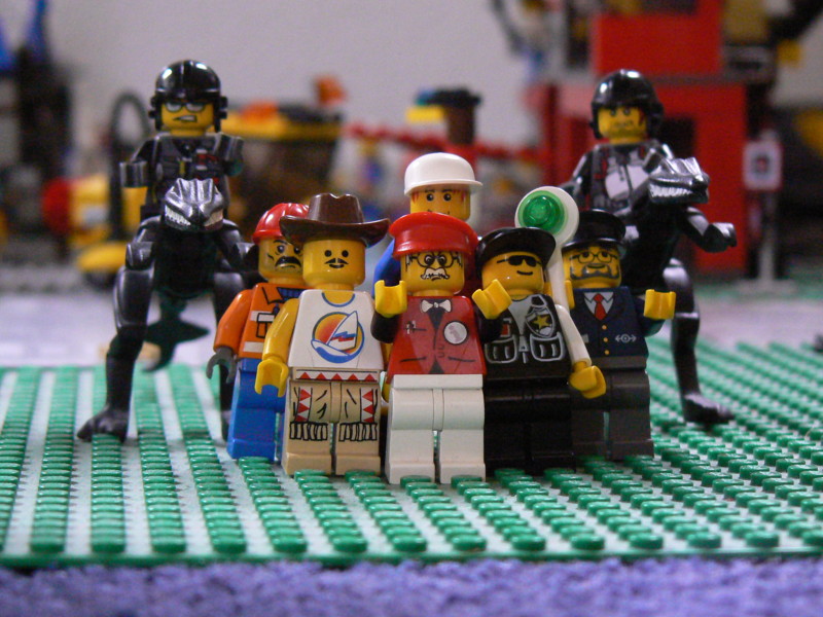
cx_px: 412
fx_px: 2782
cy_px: 308
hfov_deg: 16.8
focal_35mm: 117
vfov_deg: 12.7
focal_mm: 19.5
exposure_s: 1/6
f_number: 3.2
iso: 400
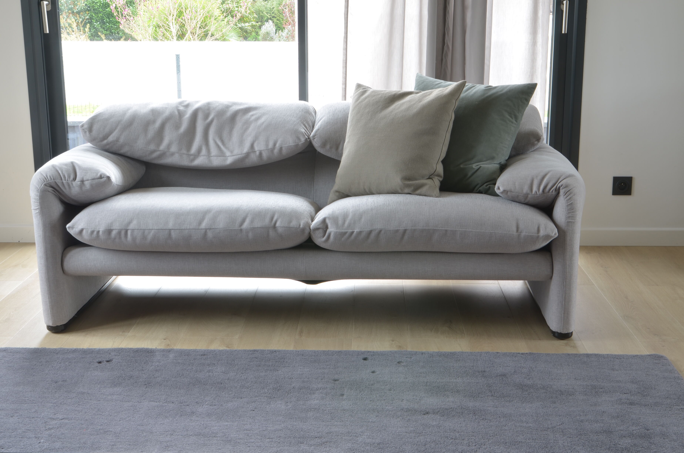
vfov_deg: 25.0
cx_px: 342
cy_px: 226
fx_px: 1024
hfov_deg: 36.9
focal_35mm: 54
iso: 100
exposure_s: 2
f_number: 16
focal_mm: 36
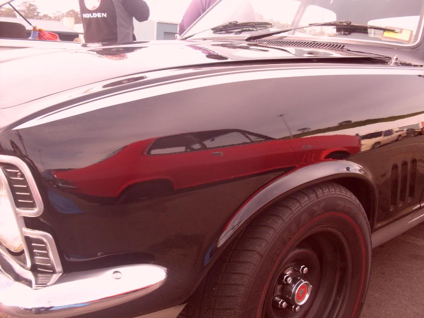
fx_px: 465
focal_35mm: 38
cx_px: 212
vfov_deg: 37.7
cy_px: 159
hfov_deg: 49.0
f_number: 2.8
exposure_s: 1/250
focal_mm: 6.3
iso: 80
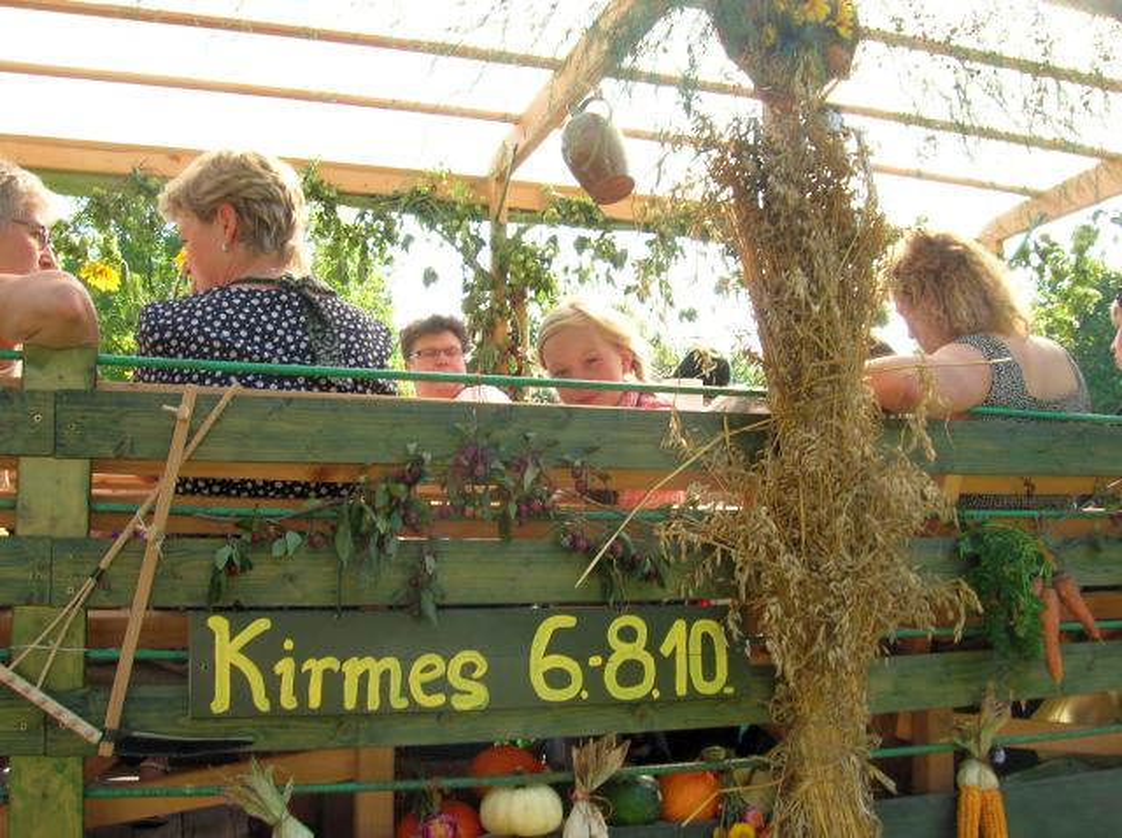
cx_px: 561
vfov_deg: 41.7
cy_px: 419
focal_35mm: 34
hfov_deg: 54.0
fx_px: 1100
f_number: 4.9
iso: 50
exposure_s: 1/73.6
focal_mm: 5.7
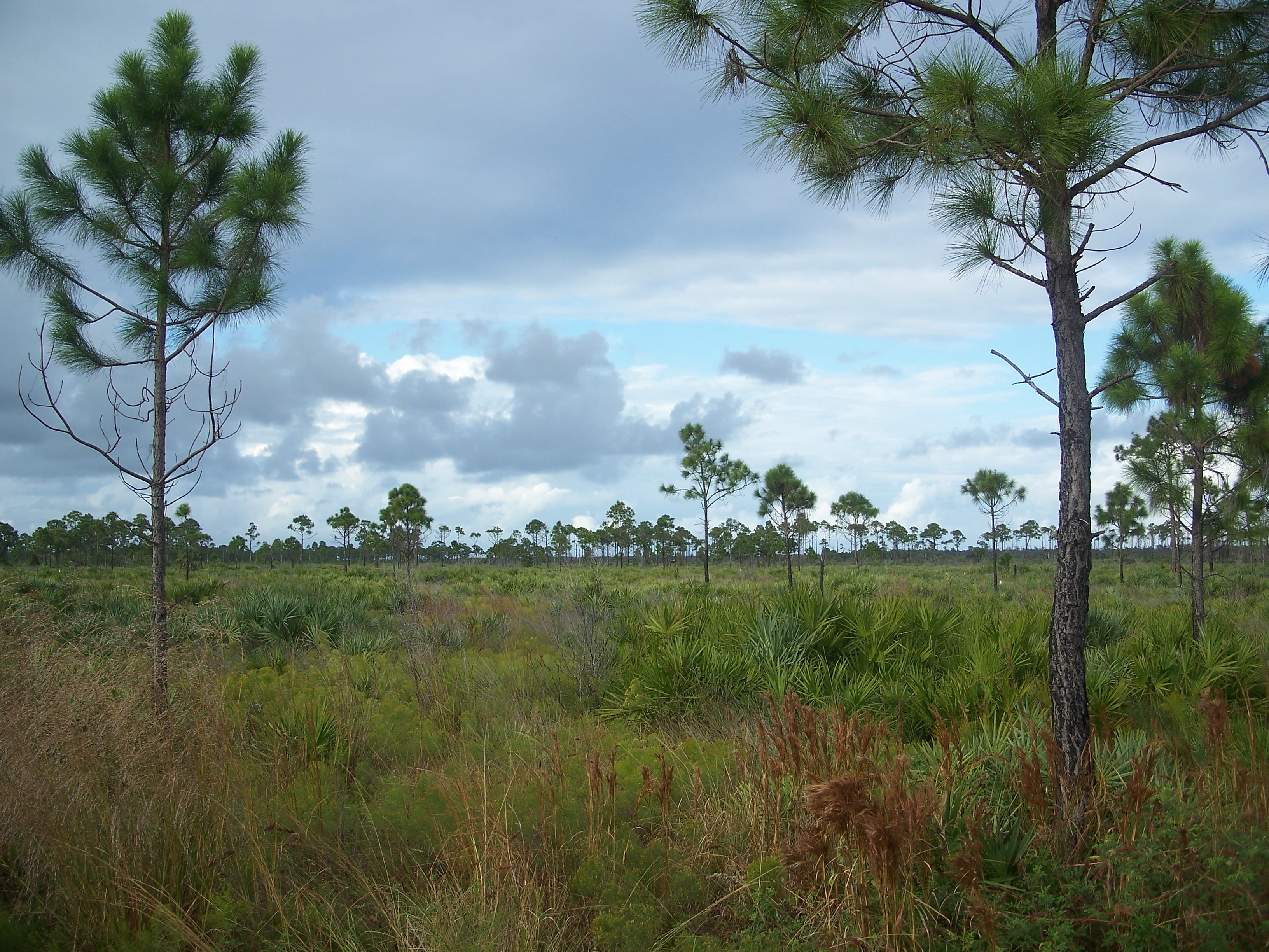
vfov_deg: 38.7
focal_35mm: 37
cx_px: 634
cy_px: 476
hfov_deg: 50.1
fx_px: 1356
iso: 64
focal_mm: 7.8
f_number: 2.8
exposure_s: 1/500
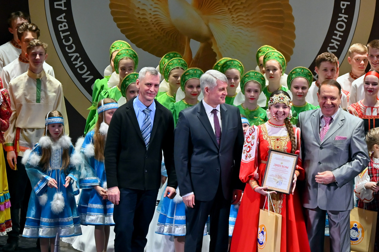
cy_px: 147
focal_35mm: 214
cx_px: 245
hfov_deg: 9.6
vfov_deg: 6.4
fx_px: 2252
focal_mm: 110
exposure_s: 1/180
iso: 800
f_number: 5.6
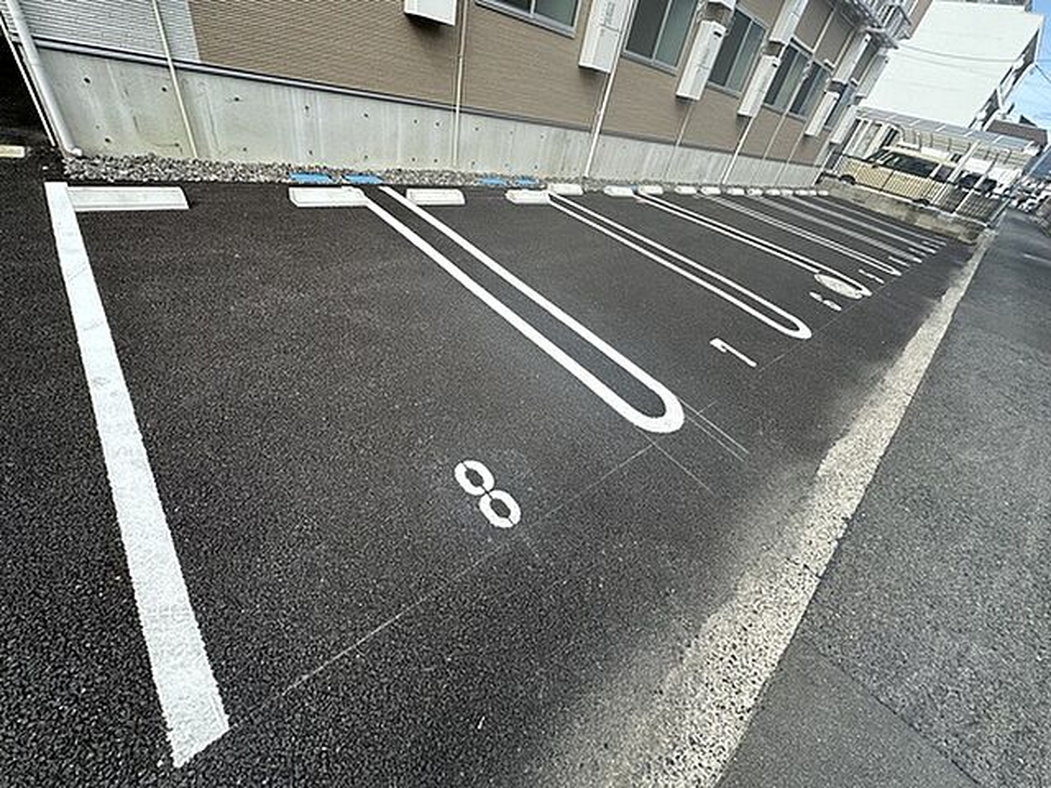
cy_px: 394
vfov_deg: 85.7
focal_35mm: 14
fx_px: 425
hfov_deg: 102.1
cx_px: 526
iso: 40
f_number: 2.2
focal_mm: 2.22
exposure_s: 1/587
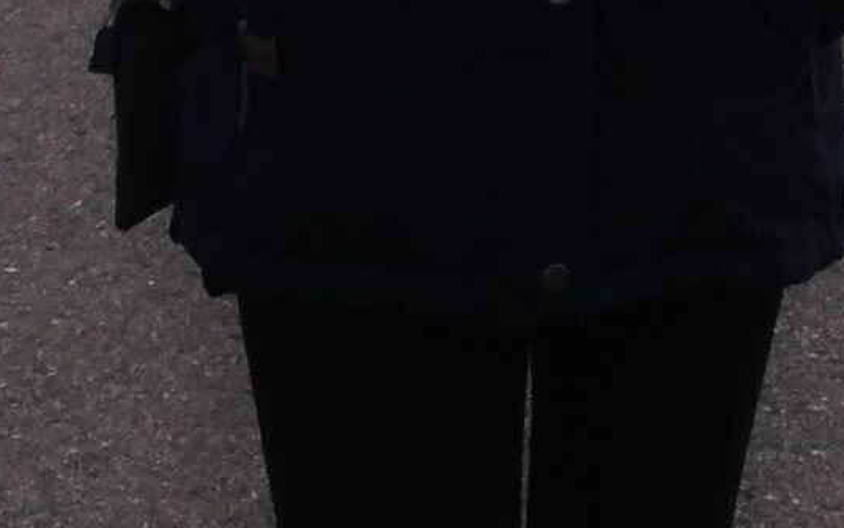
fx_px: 4899
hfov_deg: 9.8
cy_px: -392
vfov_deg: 6.1
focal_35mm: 213
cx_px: 550
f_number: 2.4
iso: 50
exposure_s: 1/609
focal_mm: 4.12
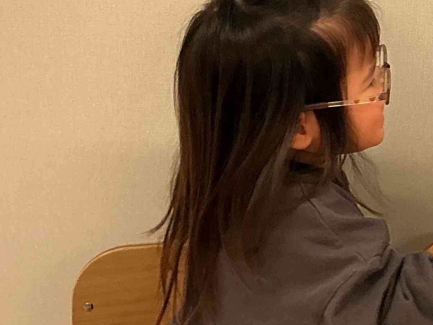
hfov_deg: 19.6
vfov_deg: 14.5
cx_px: 440
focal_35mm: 97
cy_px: -125
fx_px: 1213
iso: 40
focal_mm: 3
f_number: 1.8
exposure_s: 1/120
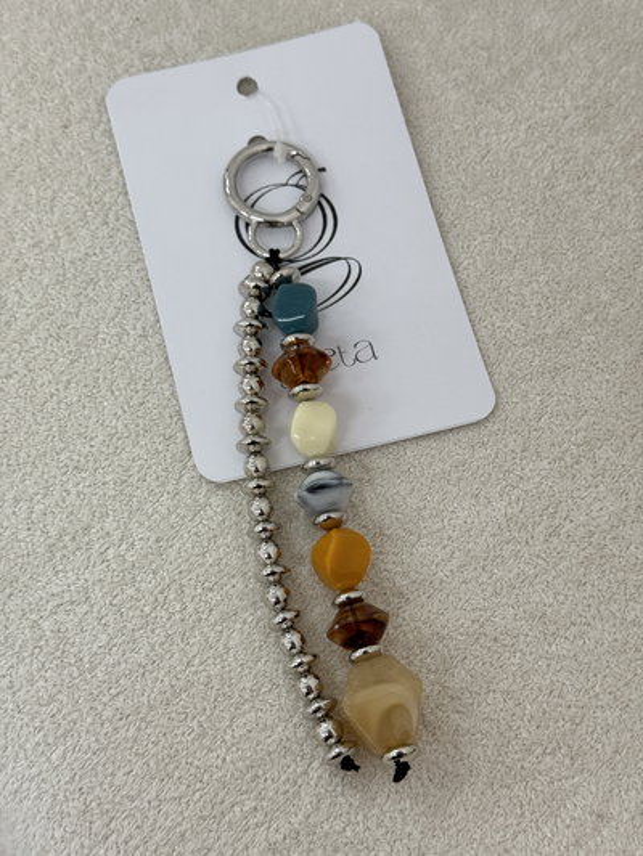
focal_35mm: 48
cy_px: 428
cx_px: 322
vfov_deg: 39.6
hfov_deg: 30.3
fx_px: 1188
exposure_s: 1/50
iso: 80
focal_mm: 6.76
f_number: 1.78
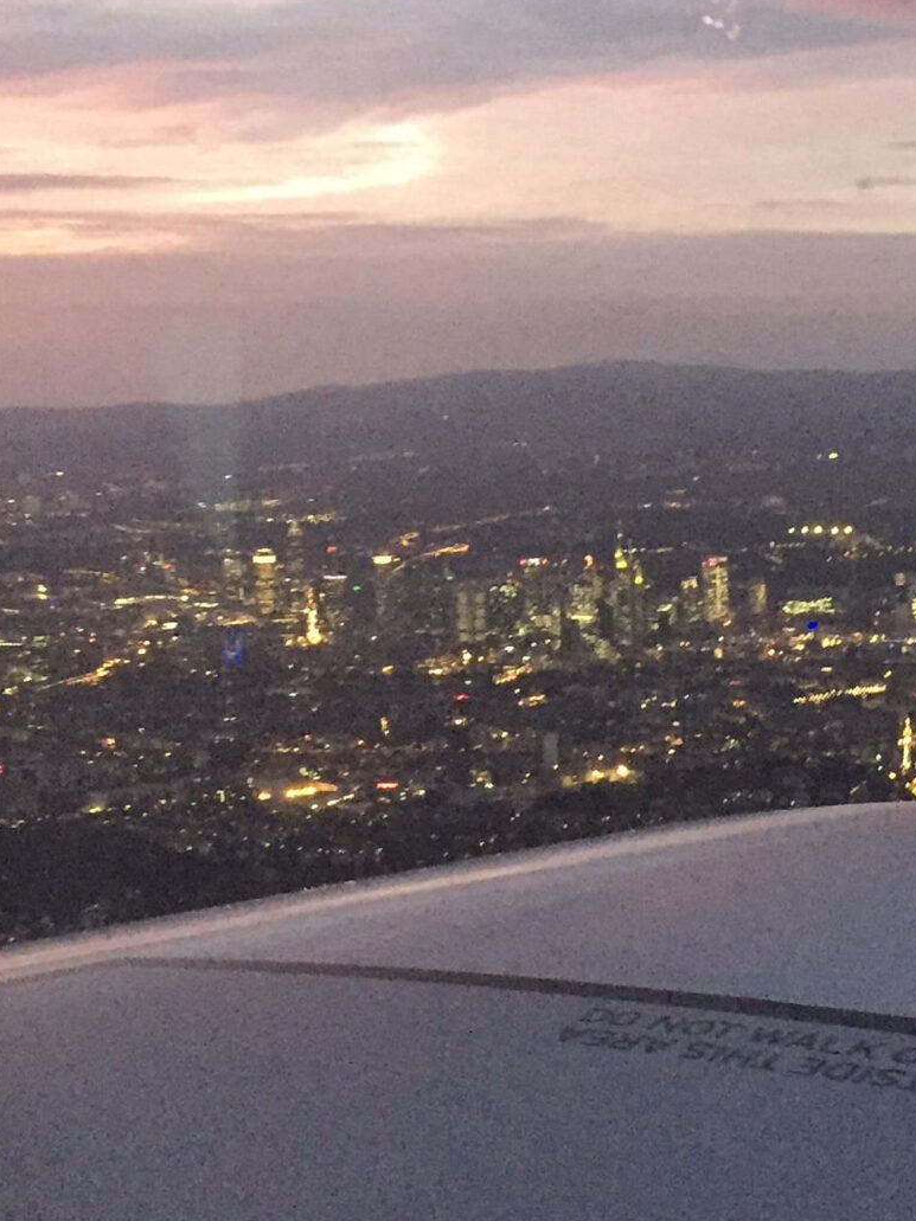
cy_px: 409
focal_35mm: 72
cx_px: 658
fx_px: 2541
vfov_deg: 26.9
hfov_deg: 20.3
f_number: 2.2
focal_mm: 4.15
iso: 500
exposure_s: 1/17
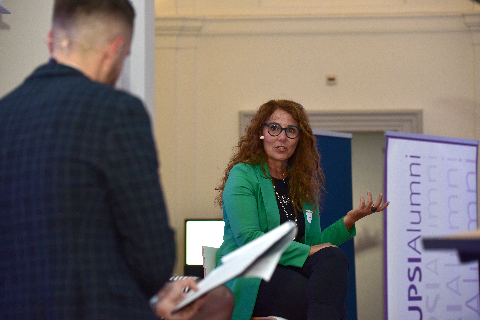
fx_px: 1467
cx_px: 240
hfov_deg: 18.6
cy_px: 160
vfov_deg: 12.5
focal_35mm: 110
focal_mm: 110
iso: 500
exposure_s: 1/60
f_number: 4
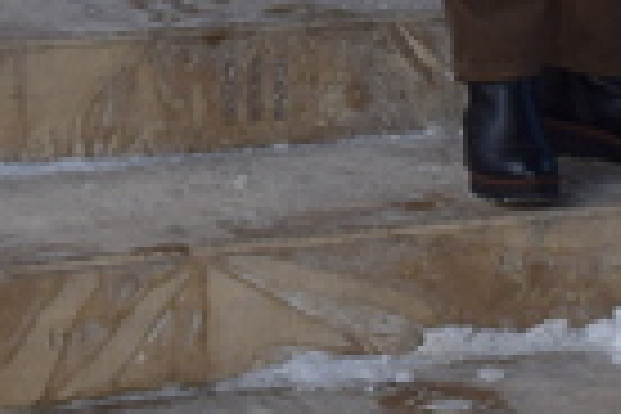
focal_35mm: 183
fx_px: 3155
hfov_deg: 11.0
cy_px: -434
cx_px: 778
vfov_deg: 7.2
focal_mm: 21
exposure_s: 1/125
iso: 100
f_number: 5.6
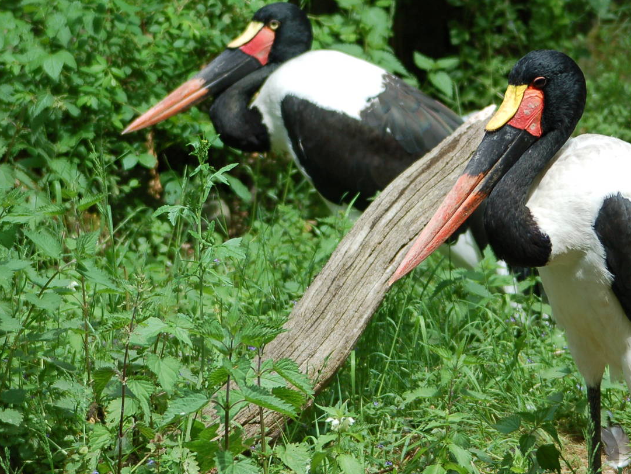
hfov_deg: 6.9
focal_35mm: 288
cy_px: 269
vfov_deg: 5.2
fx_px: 5245
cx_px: 413
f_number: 5.6
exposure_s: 1/500
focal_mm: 135
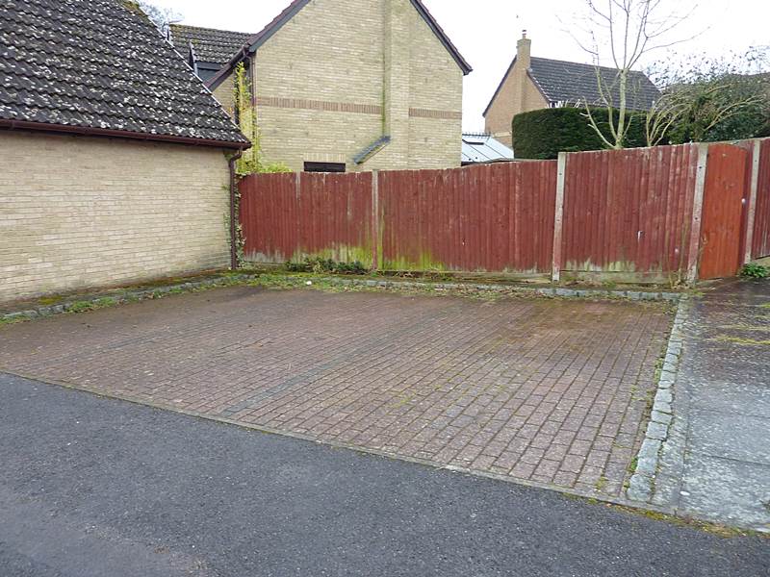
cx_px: 385
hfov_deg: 69.4
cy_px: 288
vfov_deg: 54.9
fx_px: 556
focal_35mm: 25
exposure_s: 1/30
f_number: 3.3
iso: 200
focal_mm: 4.1
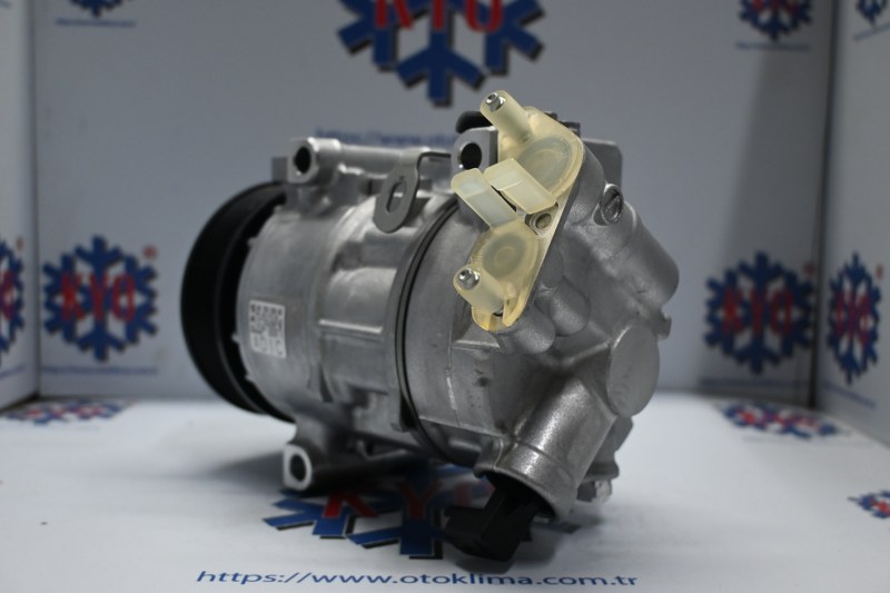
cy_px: 296
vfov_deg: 35.5
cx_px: 445
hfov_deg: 51.3
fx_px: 927
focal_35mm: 38
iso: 800
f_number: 4.2
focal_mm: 25
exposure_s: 1/125
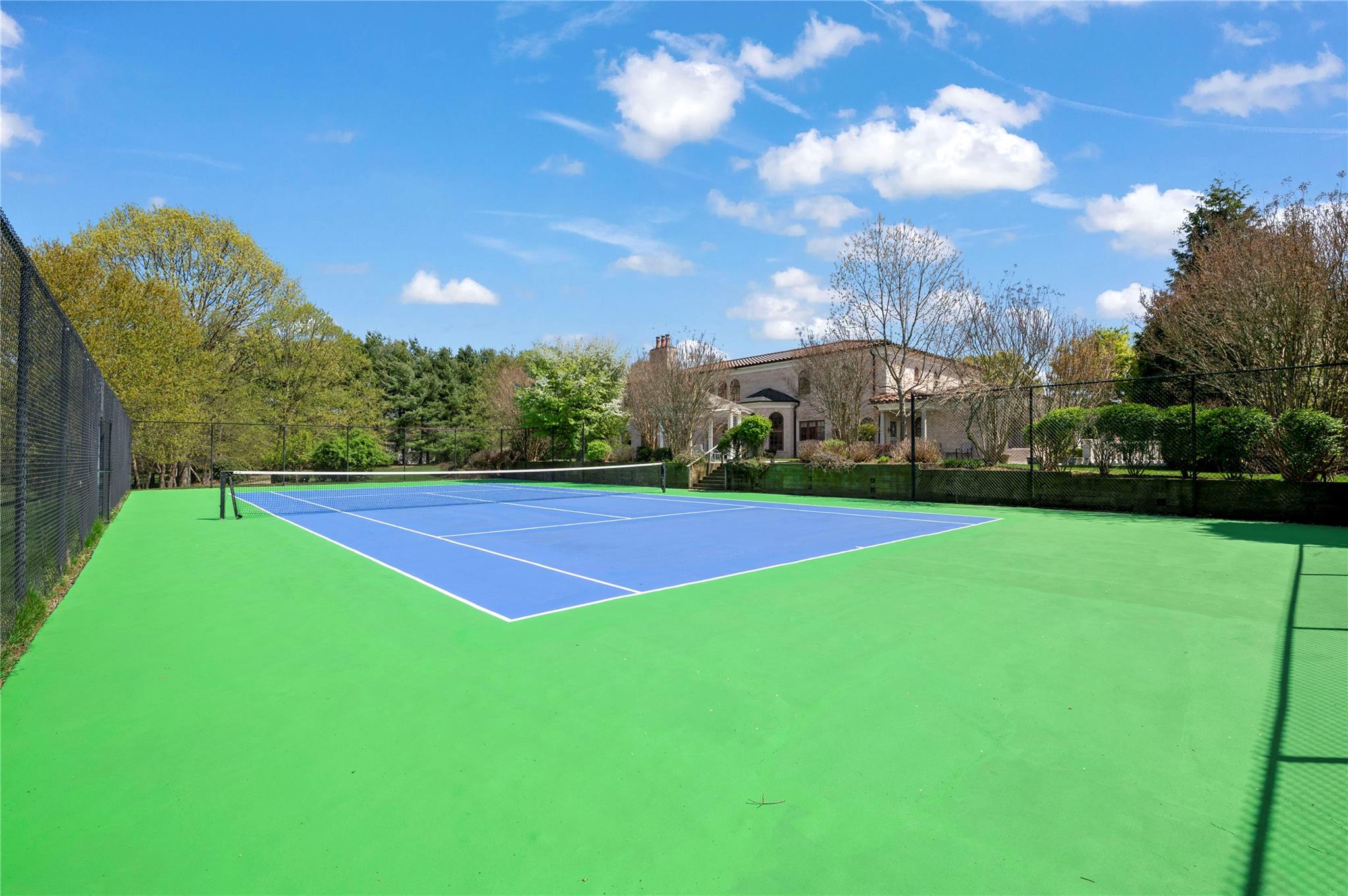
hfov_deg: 100.4
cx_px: 674
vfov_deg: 77.2
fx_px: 561
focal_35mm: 15
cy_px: 448
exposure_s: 1/400
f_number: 8
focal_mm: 15
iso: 100
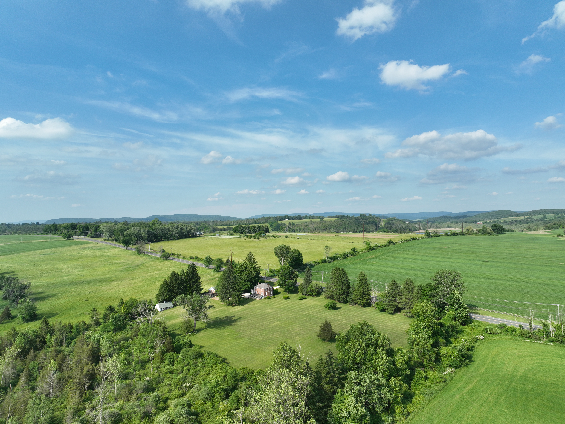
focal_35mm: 24
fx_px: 392
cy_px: 212
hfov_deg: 71.6
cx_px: 282
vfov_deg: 56.8
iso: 100
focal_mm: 12.29
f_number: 2.8
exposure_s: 1/1250
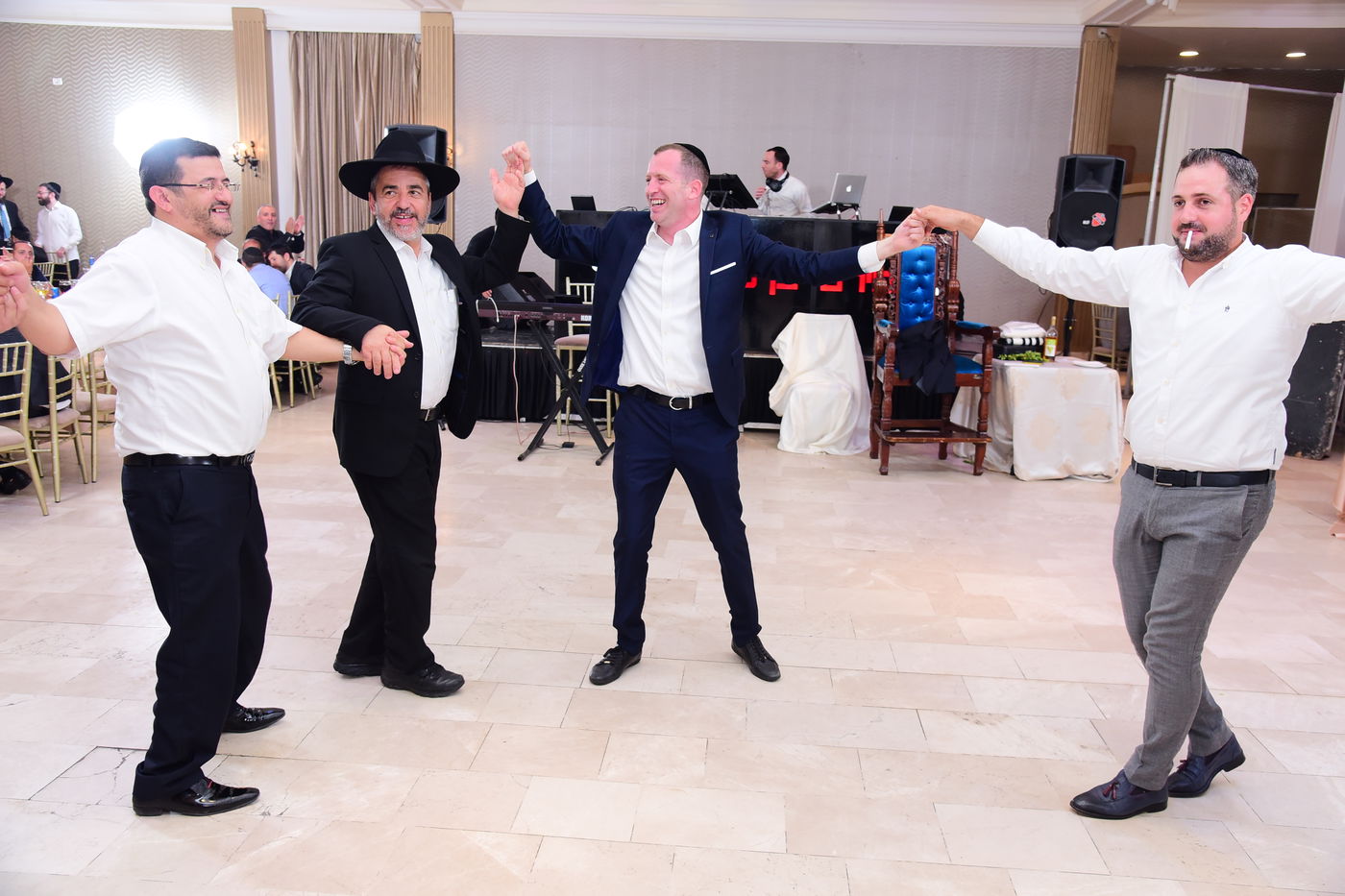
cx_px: 672
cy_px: 448
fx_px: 1121
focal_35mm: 30
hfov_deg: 61.9
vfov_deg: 43.6
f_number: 4.5
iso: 1250
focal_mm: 30
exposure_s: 1/125
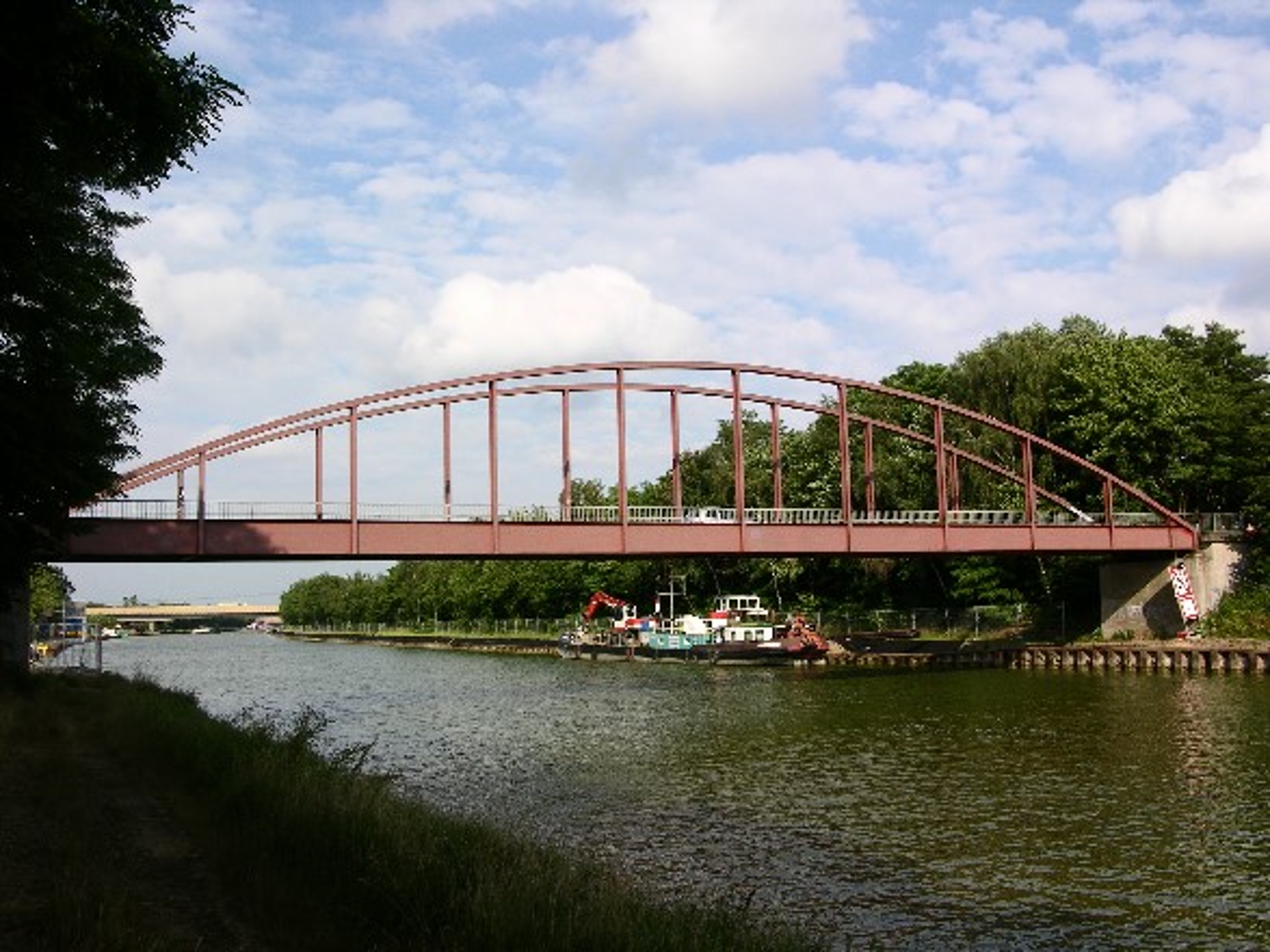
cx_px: 635
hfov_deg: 52.6
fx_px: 1284
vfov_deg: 40.7
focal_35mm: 35
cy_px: 476
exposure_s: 1/138
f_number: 8
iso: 50
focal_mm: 8.9
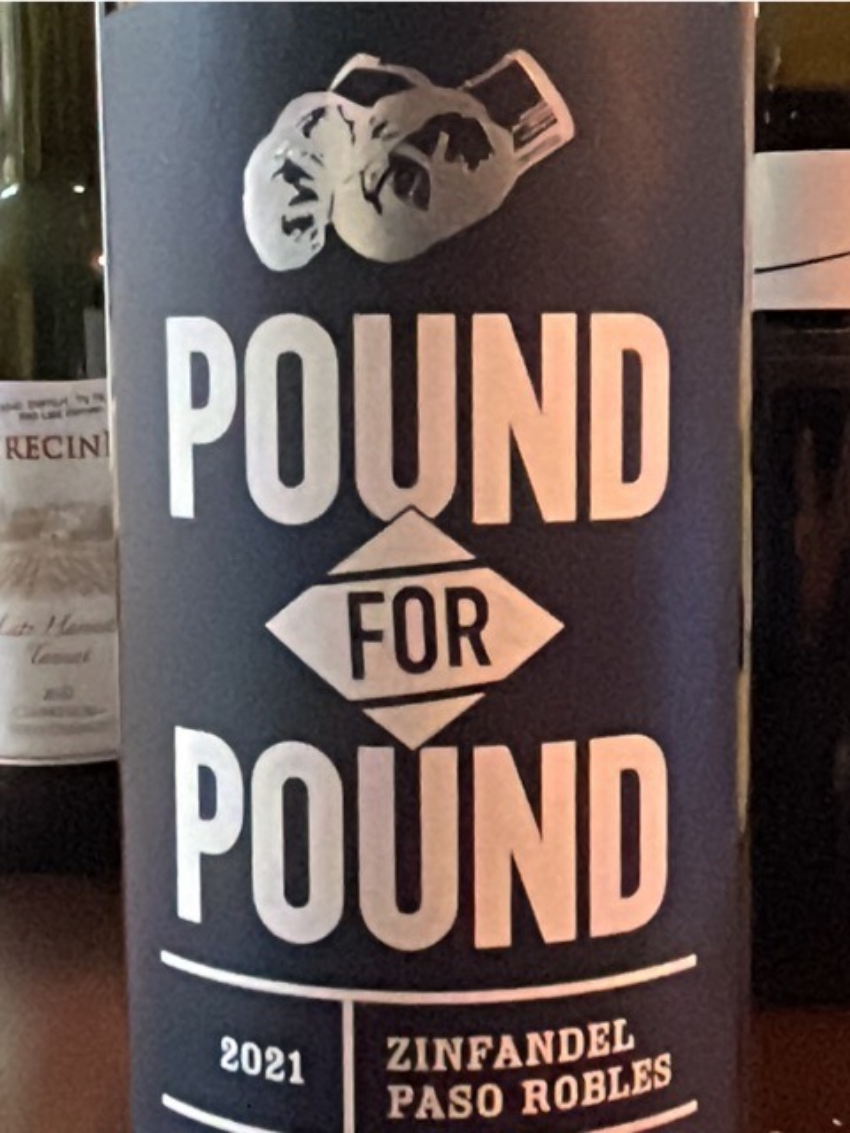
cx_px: 425
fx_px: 982
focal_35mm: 30
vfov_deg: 60.0
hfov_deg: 46.8
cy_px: 566
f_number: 2.4
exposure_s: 1/40
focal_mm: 1.54
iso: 1250
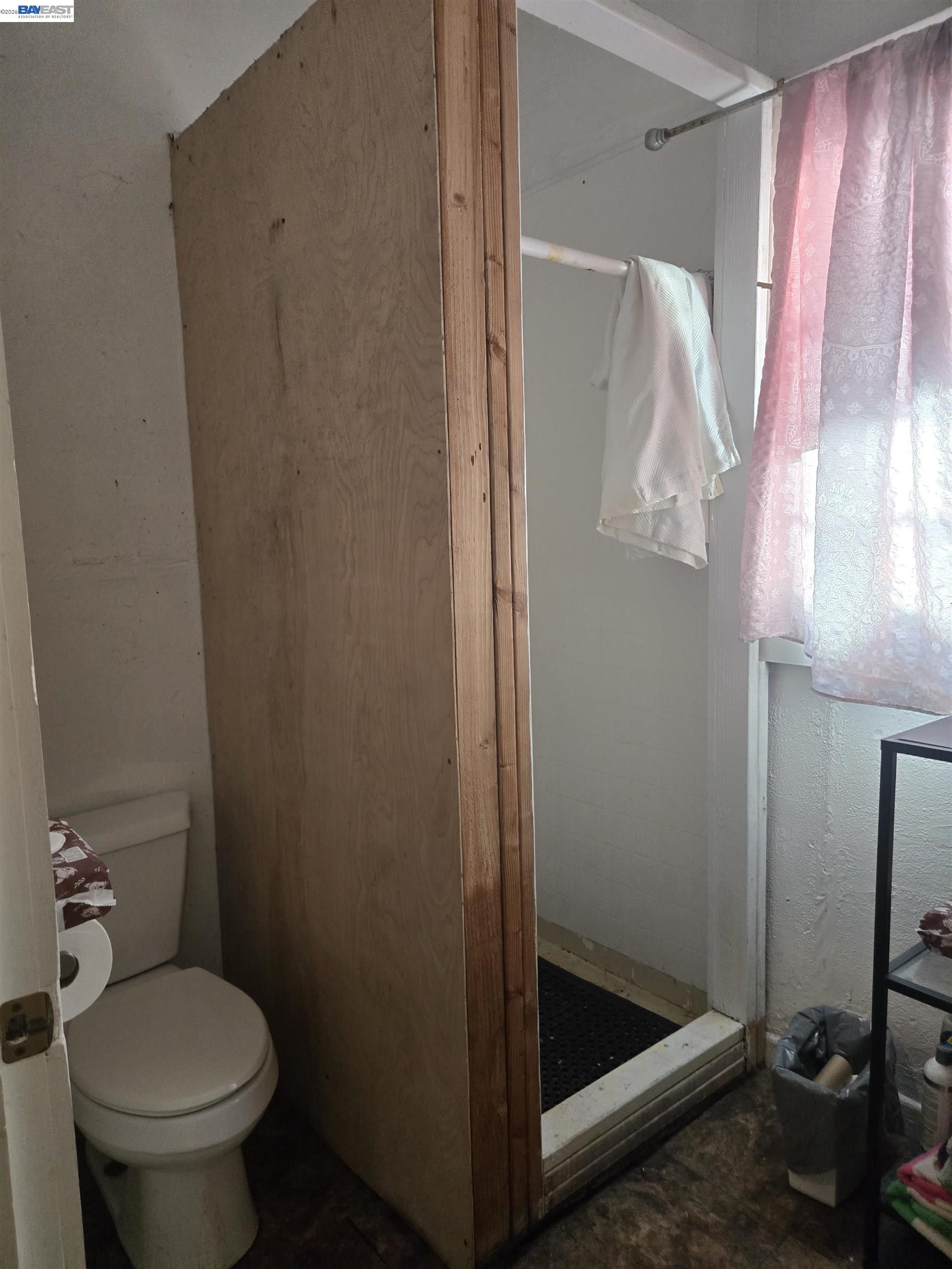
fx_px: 843
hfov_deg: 58.9
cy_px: 634
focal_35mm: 23
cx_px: 476
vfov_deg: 73.9
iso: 500
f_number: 1.8
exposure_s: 1/120
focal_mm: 5.4
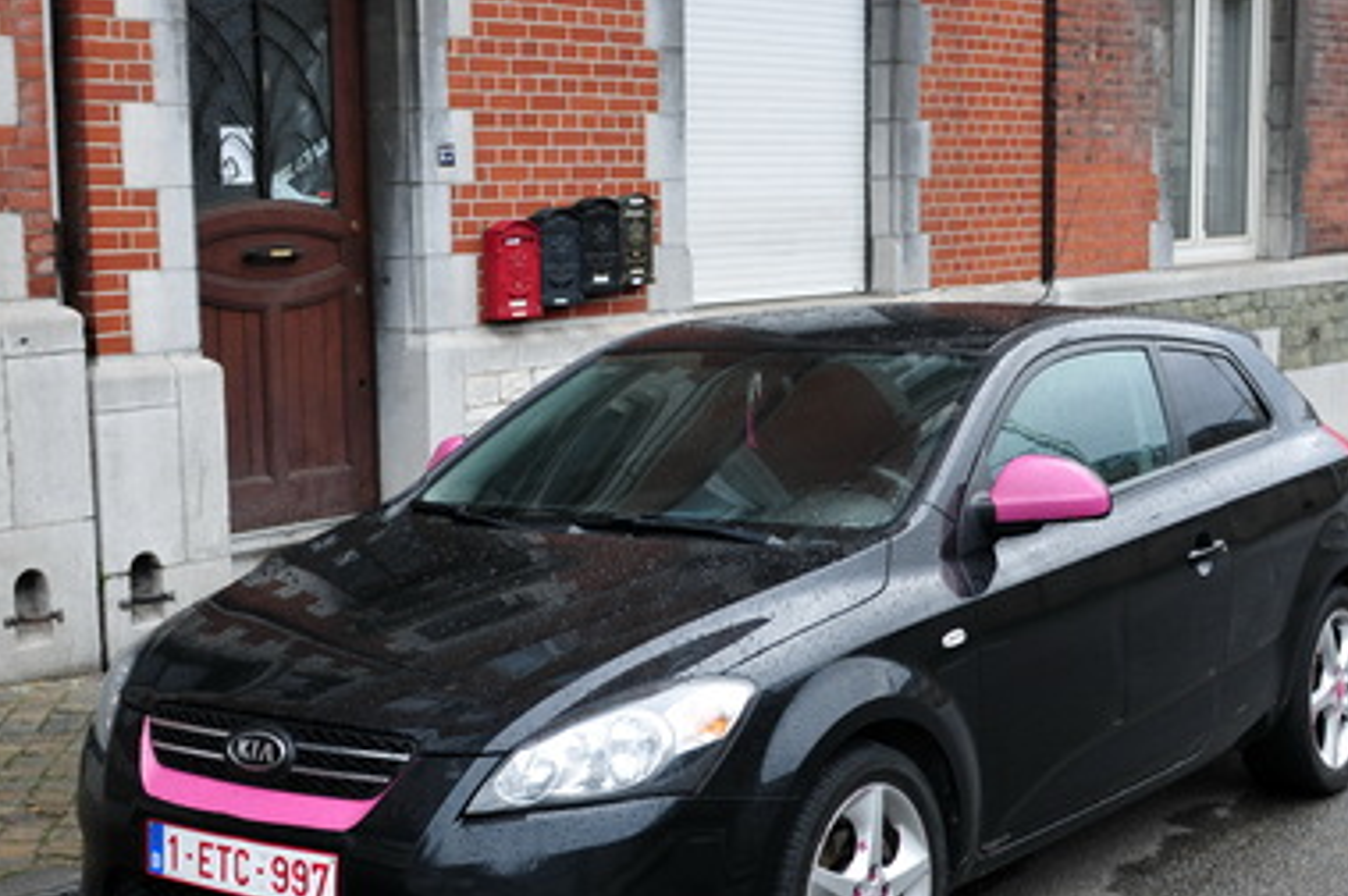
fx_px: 2132
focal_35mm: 57
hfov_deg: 35.1
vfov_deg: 23.7
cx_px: 711
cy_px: 503
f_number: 4.5
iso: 200
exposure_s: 1/80
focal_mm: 24
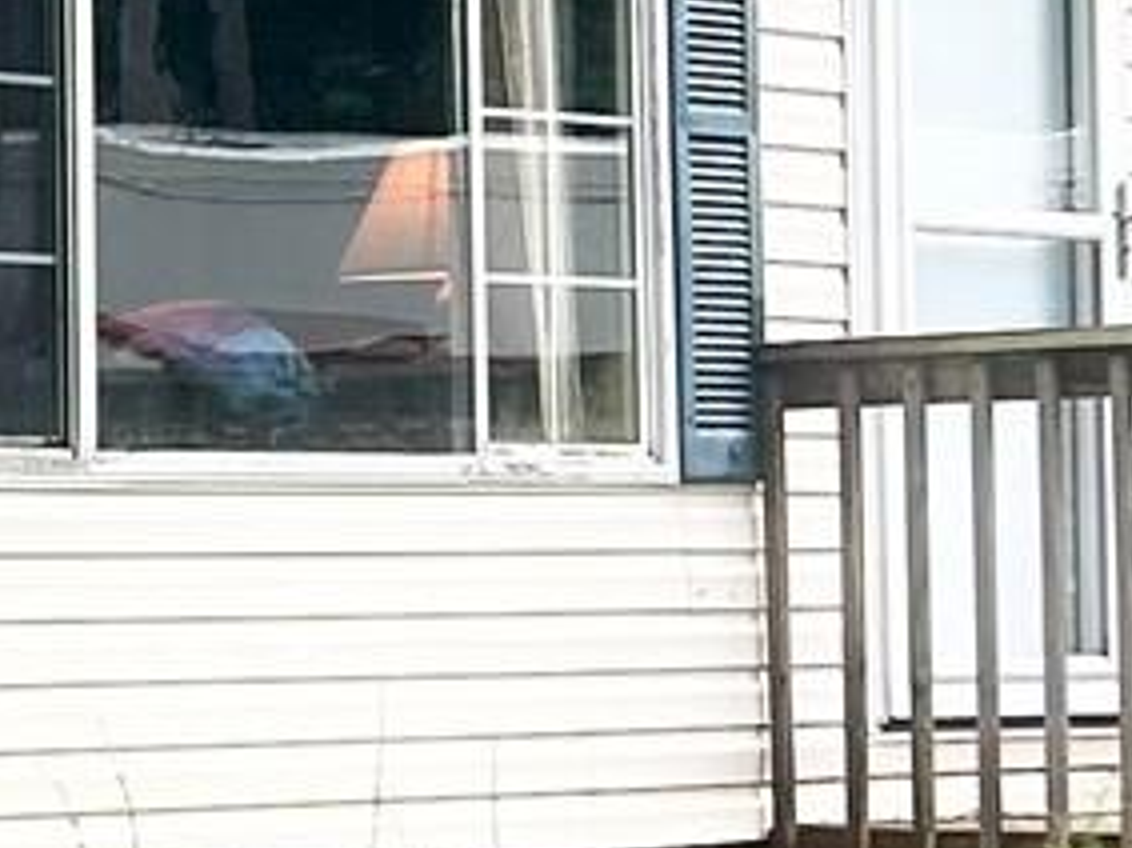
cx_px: -940
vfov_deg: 7.9
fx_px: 6145
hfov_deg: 9.9
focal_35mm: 188
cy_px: 460
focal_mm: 5.7
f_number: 1.5
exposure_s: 1/326
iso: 50
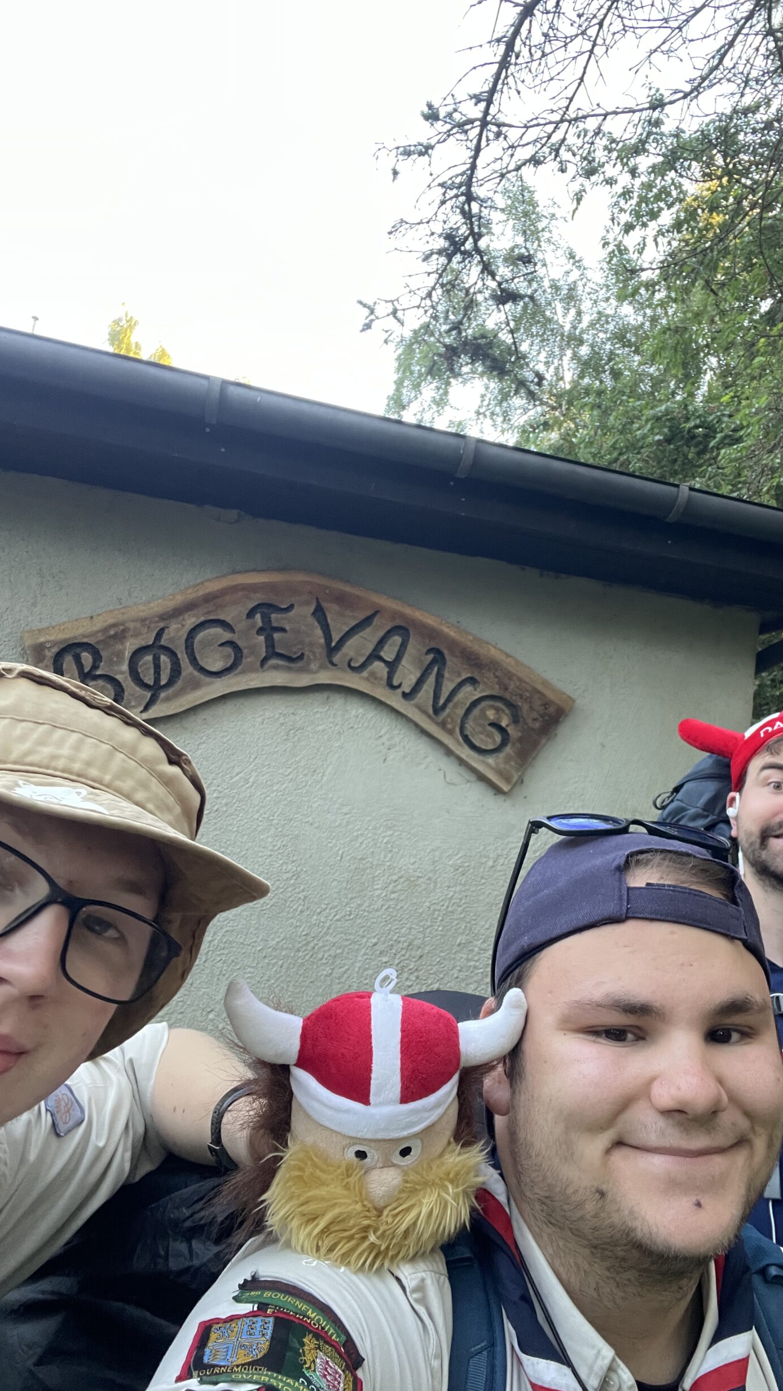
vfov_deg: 71.9
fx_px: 960
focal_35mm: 26
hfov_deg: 43.9
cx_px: 511
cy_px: 686
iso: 200
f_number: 2.2
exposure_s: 1/60
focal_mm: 2.71
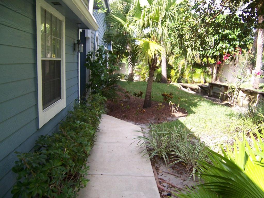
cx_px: 132
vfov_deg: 42.9
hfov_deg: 55.4
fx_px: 252
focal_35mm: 33
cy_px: 99
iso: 80
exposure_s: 1/180
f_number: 3.4
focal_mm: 5.5
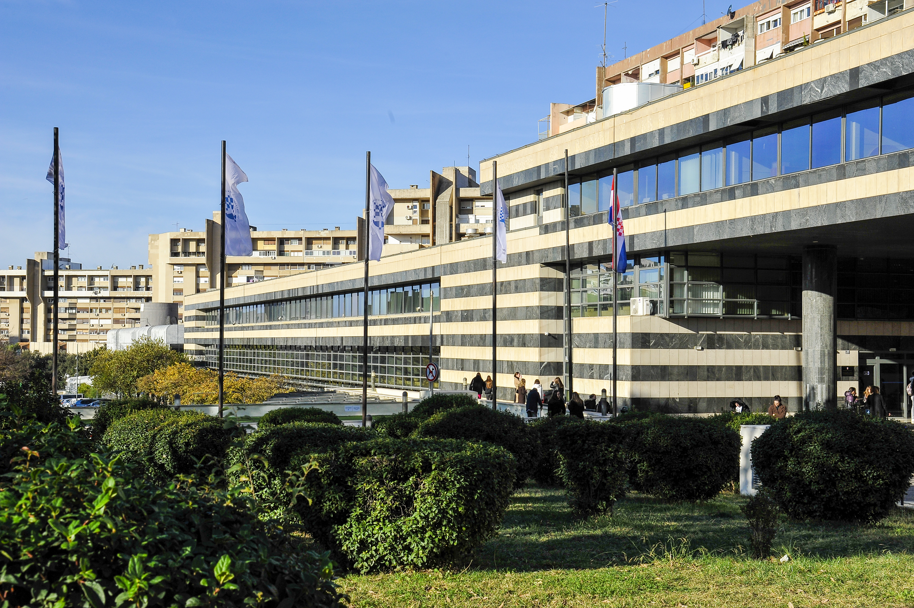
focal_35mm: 50
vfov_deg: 27.0
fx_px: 1269
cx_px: 457
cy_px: 304
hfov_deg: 39.6
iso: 800
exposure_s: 1/800
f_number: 14
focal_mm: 50
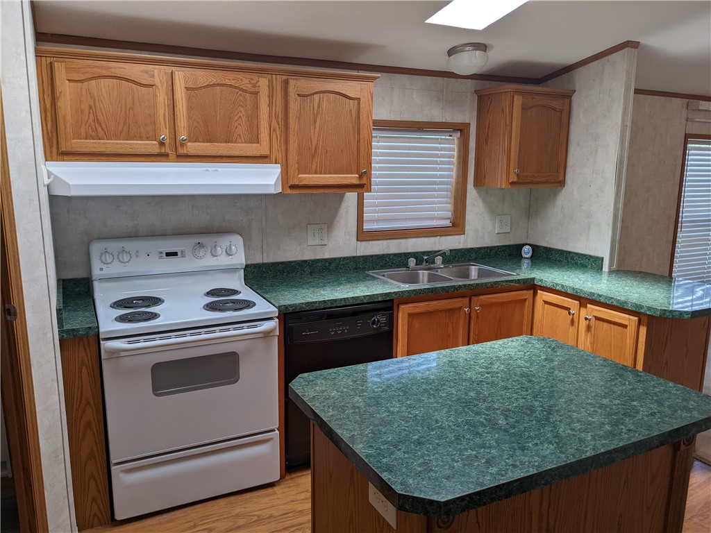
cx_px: 356
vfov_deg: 51.4
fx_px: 555
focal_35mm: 27
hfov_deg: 65.3
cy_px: 266
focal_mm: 4.38
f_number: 1.73
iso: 50
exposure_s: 1/147
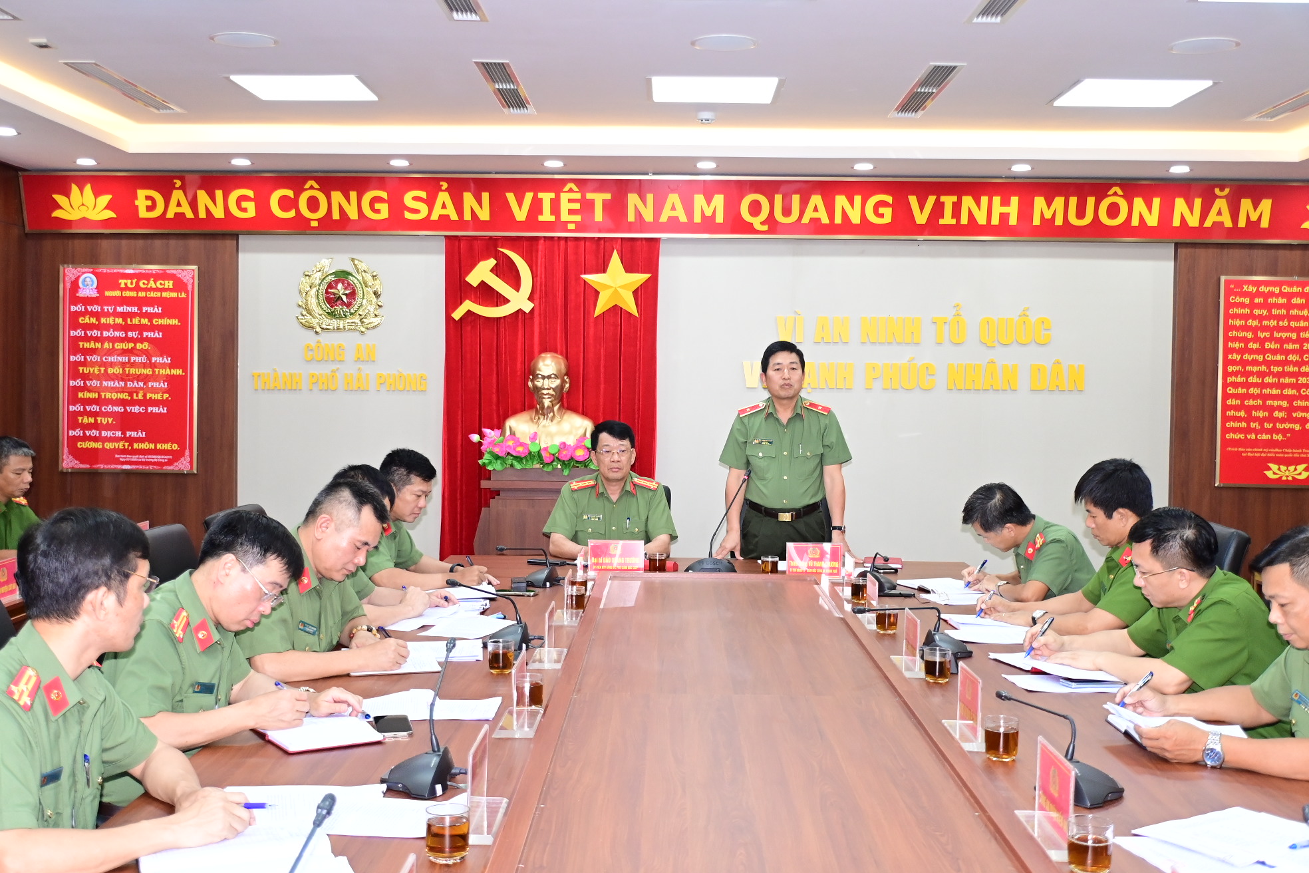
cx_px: 654
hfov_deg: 49.6
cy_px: 436
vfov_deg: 34.2
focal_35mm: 39
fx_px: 1418
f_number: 4.5
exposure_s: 1/200
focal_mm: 26
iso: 1600
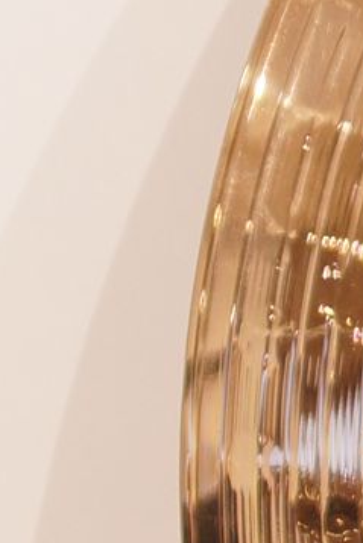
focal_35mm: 516
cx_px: 1258
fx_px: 7794
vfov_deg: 4.0
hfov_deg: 2.6
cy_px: 326
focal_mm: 45
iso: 100
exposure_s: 1/8
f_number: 5
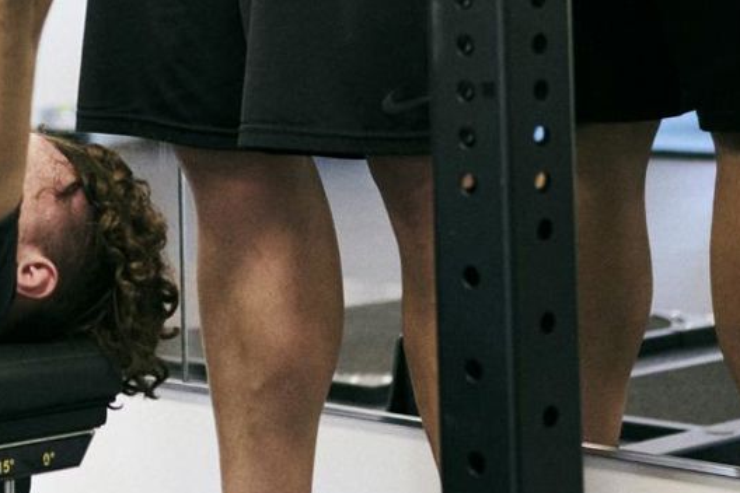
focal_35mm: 159
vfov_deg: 8.4
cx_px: -116
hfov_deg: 12.6
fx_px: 3268
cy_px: -293
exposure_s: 1/200
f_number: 1.8
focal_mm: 35
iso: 800
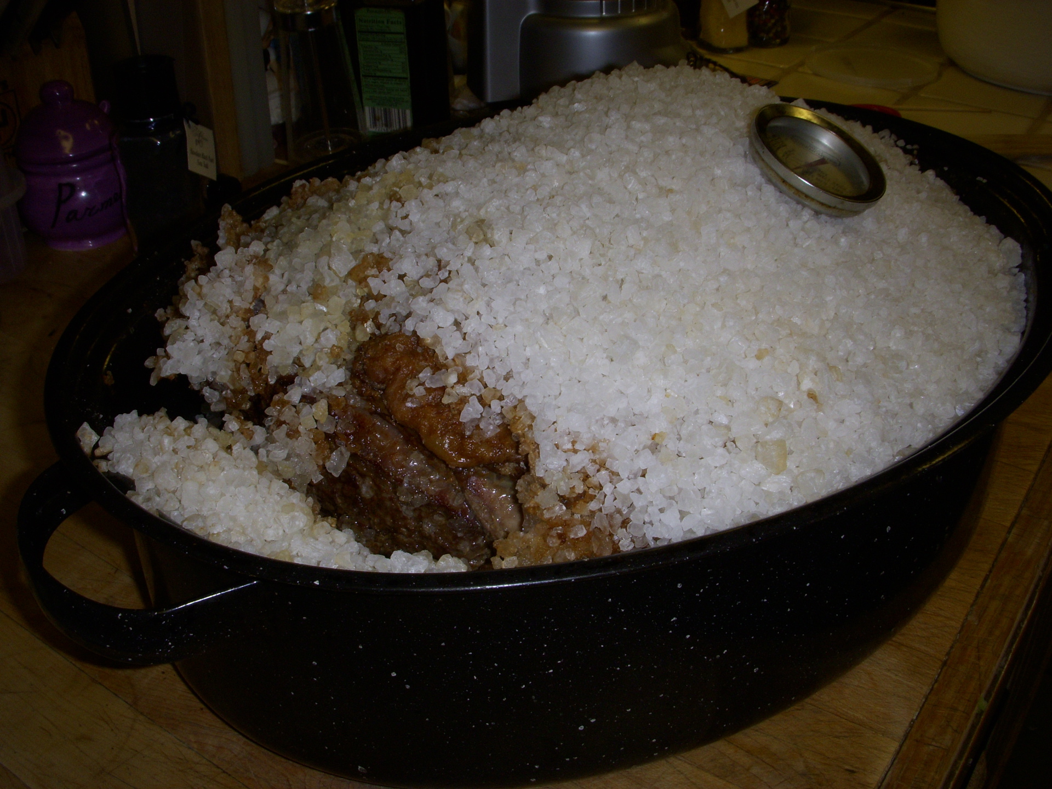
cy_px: 394
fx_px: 1155
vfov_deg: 37.7
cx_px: 526
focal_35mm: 38
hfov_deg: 49.0
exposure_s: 1/30
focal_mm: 6.3
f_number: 6.6
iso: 100
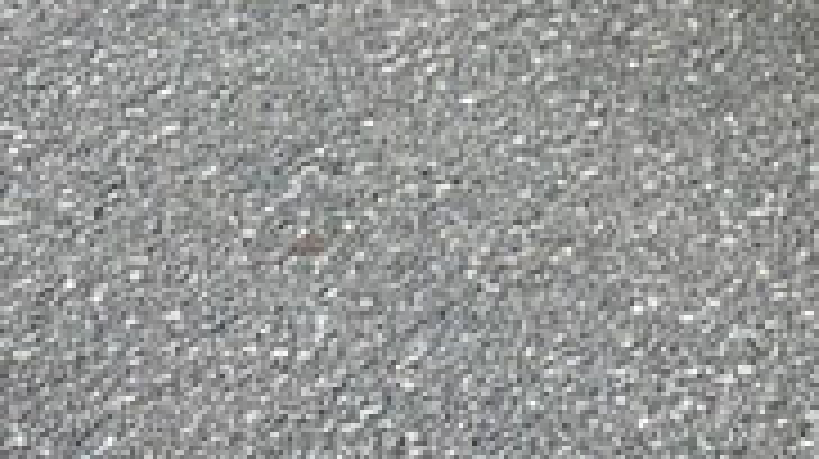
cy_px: -684
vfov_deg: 9.3
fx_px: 2495
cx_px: 1404
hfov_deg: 16.2
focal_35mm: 115
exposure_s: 1/2410
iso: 80
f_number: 1.78
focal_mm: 6.86
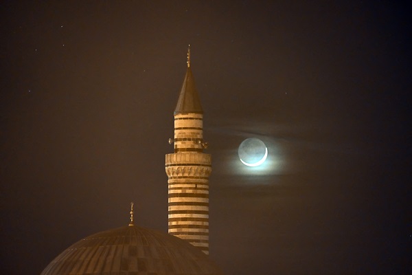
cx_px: 206
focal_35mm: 270
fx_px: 3090
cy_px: 138
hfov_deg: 7.6
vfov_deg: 5.1
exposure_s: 1
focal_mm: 270
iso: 6400
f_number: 5
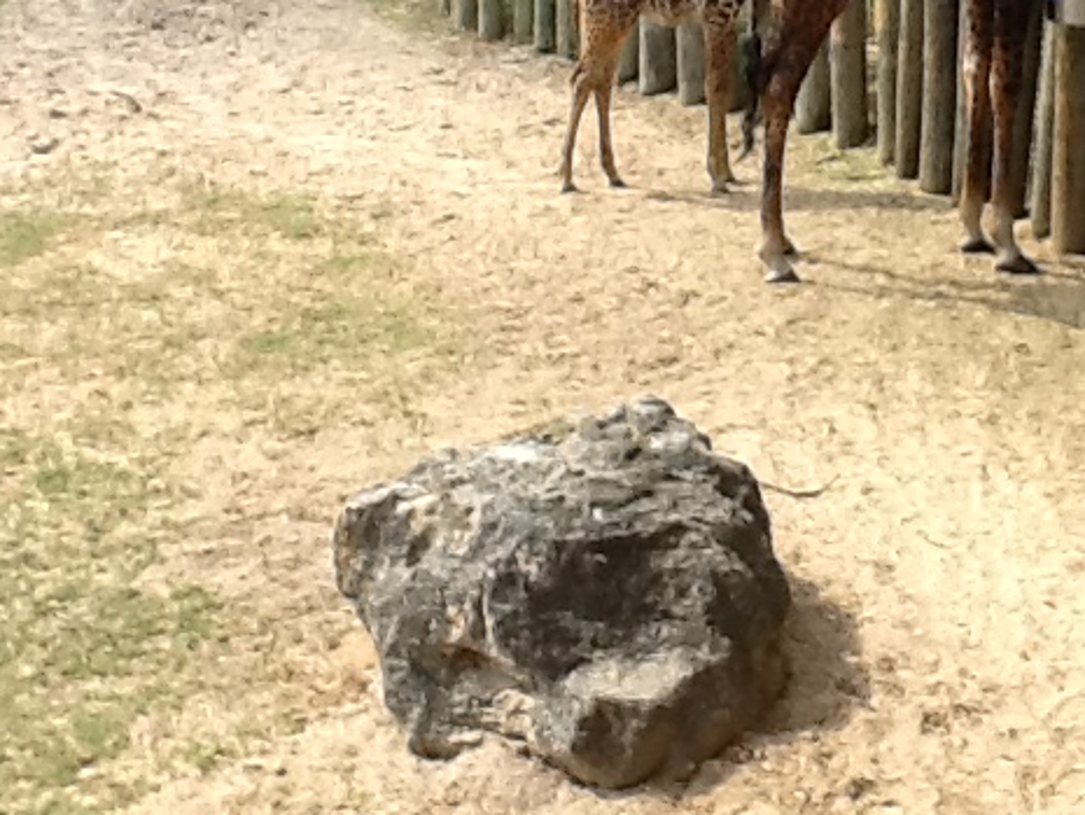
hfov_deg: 28.7
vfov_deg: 21.5
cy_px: -2
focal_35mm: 66
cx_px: 870
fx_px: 2069
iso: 80
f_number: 2.4
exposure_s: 1/764
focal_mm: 2.03
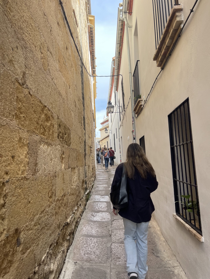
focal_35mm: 25
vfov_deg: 69.4
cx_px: 105
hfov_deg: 54.9
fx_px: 202
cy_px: 140
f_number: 1.6
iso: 32
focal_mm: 5.1
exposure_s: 1/540
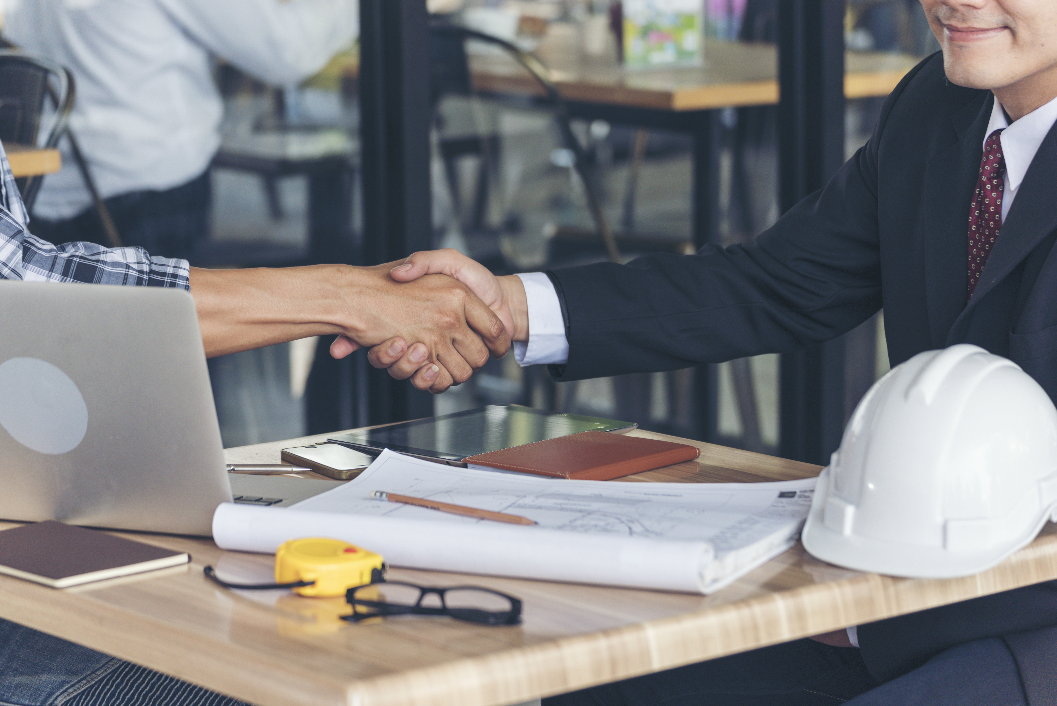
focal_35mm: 110
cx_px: 528
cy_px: 353
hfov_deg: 18.6
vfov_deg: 12.5
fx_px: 3231
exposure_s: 1/320
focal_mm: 110
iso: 400
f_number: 4.2
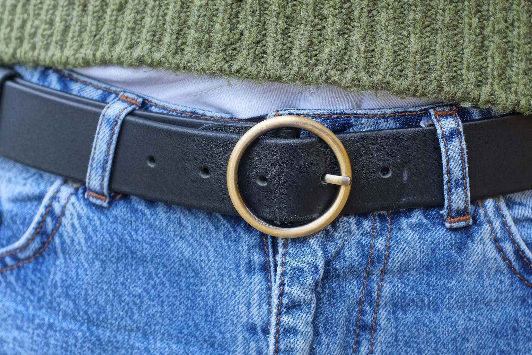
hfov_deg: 27.0
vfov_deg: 18.2
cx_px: 266
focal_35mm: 75
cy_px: 178
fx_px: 1108
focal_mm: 50
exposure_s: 1/100
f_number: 4.5
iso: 200
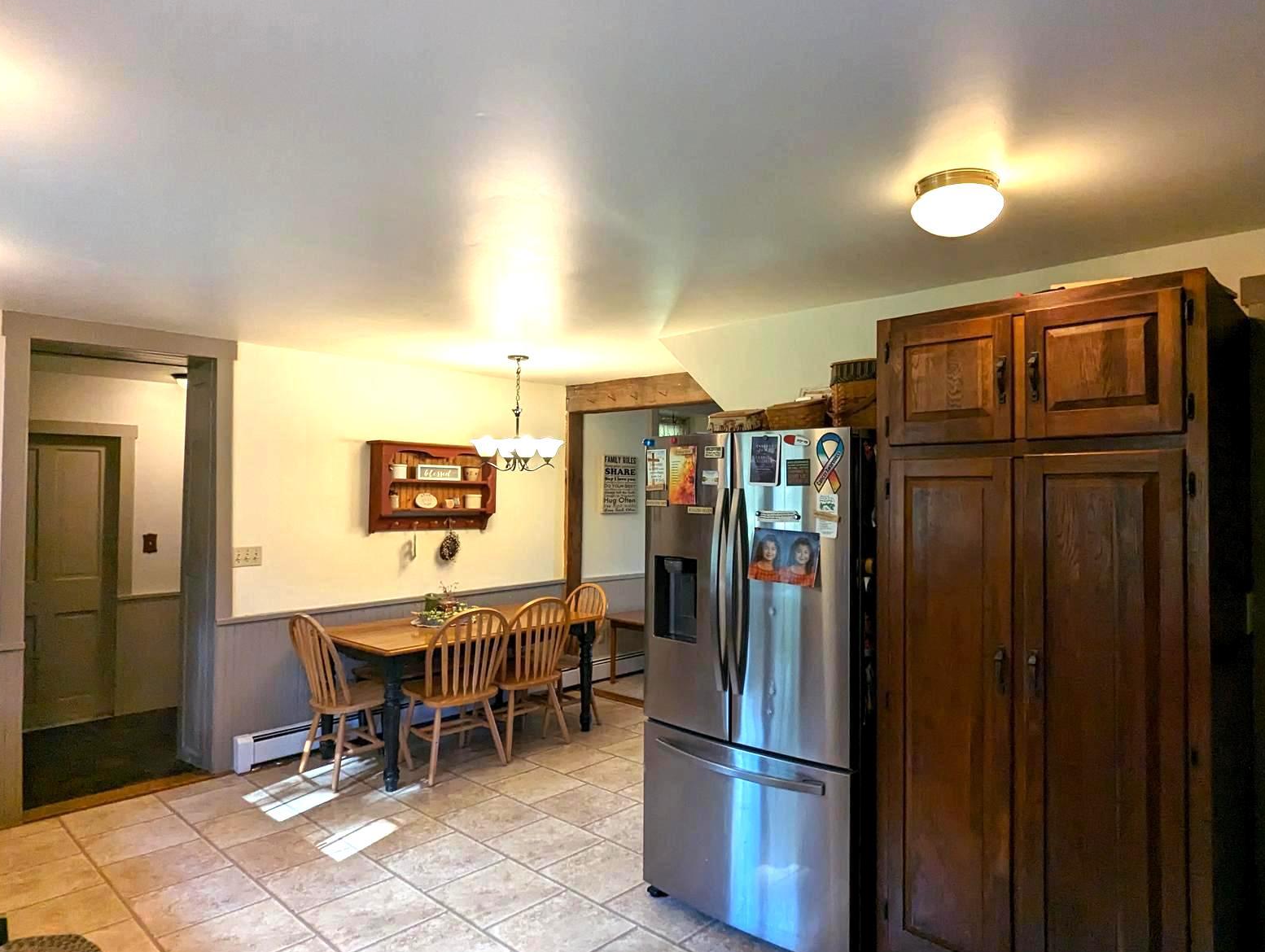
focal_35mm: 21
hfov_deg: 78.8
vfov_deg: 63.6
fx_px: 768
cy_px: 469
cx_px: 681
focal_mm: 2.35
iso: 164
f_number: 2.2
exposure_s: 1/120
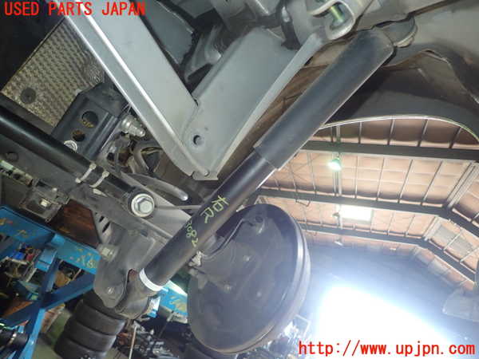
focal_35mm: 25
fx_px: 346
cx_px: 240
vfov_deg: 54.9
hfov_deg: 69.4
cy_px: 180
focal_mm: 4.5
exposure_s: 1/30
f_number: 2
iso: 200
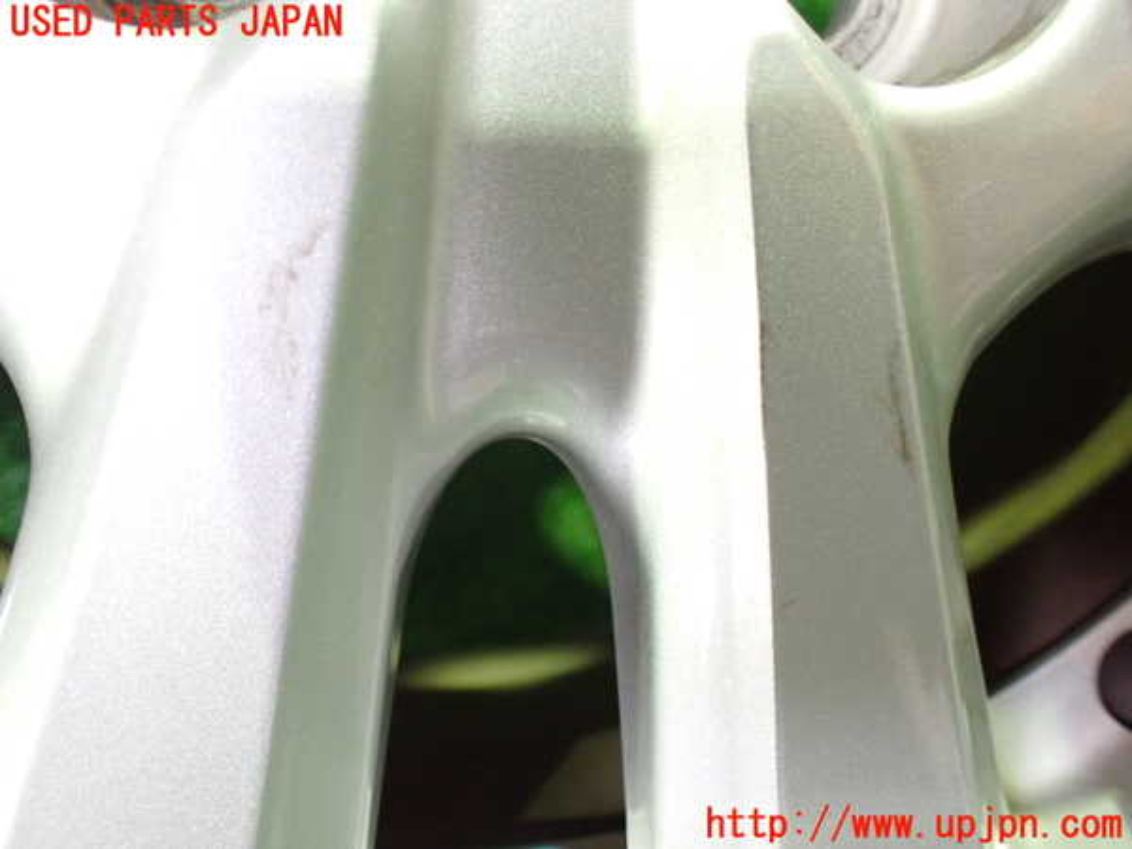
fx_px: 981
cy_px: 424
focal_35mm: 30
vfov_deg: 46.8
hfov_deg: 60.0
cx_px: 566
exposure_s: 1/30
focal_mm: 5.4
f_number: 2.3
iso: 1000
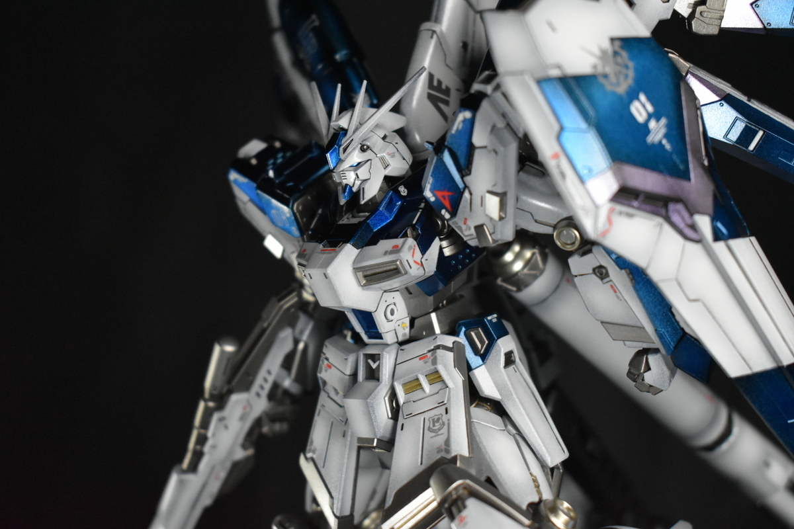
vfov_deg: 22.6
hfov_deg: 33.4
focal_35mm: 60
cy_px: 264
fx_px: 1323
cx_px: 397
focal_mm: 40
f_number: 4.8
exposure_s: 1/25
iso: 3200
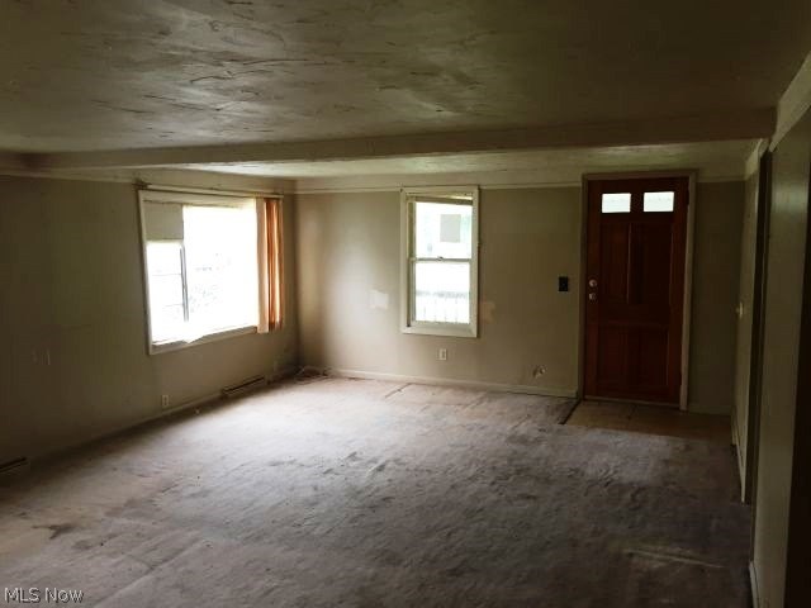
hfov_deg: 61.7
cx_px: 406
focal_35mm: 29
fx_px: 679
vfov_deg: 48.2
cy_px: 304
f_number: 2.2
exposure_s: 1/30
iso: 50
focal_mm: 4.15
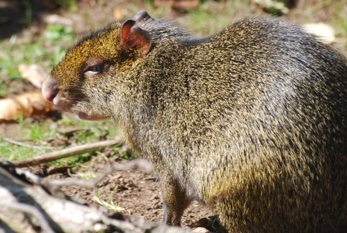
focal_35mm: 619
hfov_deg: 3.3
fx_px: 5975
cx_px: 171
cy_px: 106
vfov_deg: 2.2
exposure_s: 1/125
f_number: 8
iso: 160
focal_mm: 300
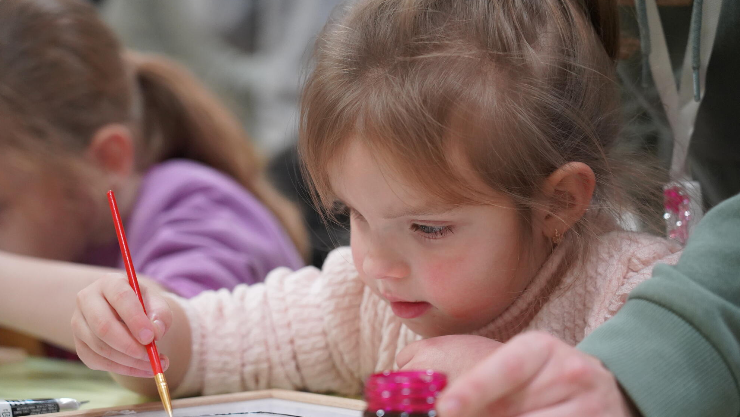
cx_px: 370
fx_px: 1903
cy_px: 243
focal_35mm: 97
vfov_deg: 12.5
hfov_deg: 22.0
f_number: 4
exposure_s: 1/160
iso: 6400
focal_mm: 92
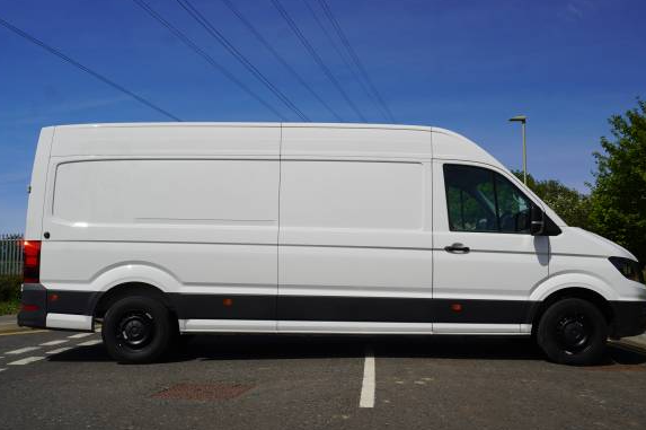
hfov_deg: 50.1
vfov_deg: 34.5
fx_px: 691
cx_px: 331
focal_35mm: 39
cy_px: 232
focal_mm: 23
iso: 100
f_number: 10
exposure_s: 1/250
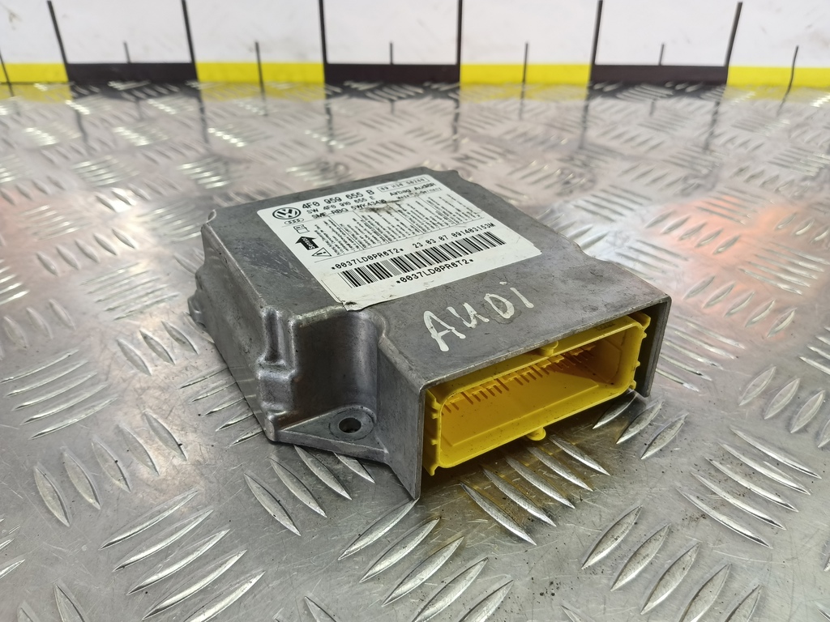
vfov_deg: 58.9
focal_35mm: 23
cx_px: 415
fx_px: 551
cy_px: 311
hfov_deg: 73.9
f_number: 1.6
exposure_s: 1/50
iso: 94
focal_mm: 4.11
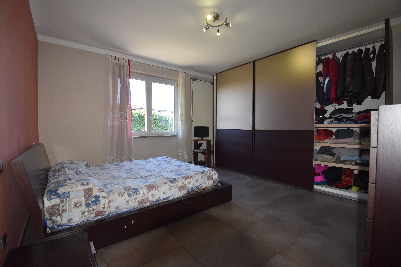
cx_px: 200
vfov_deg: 77.3
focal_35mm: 15
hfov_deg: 100.4
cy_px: 134
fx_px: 167
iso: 800
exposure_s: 1/125
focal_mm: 10
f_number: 5.6
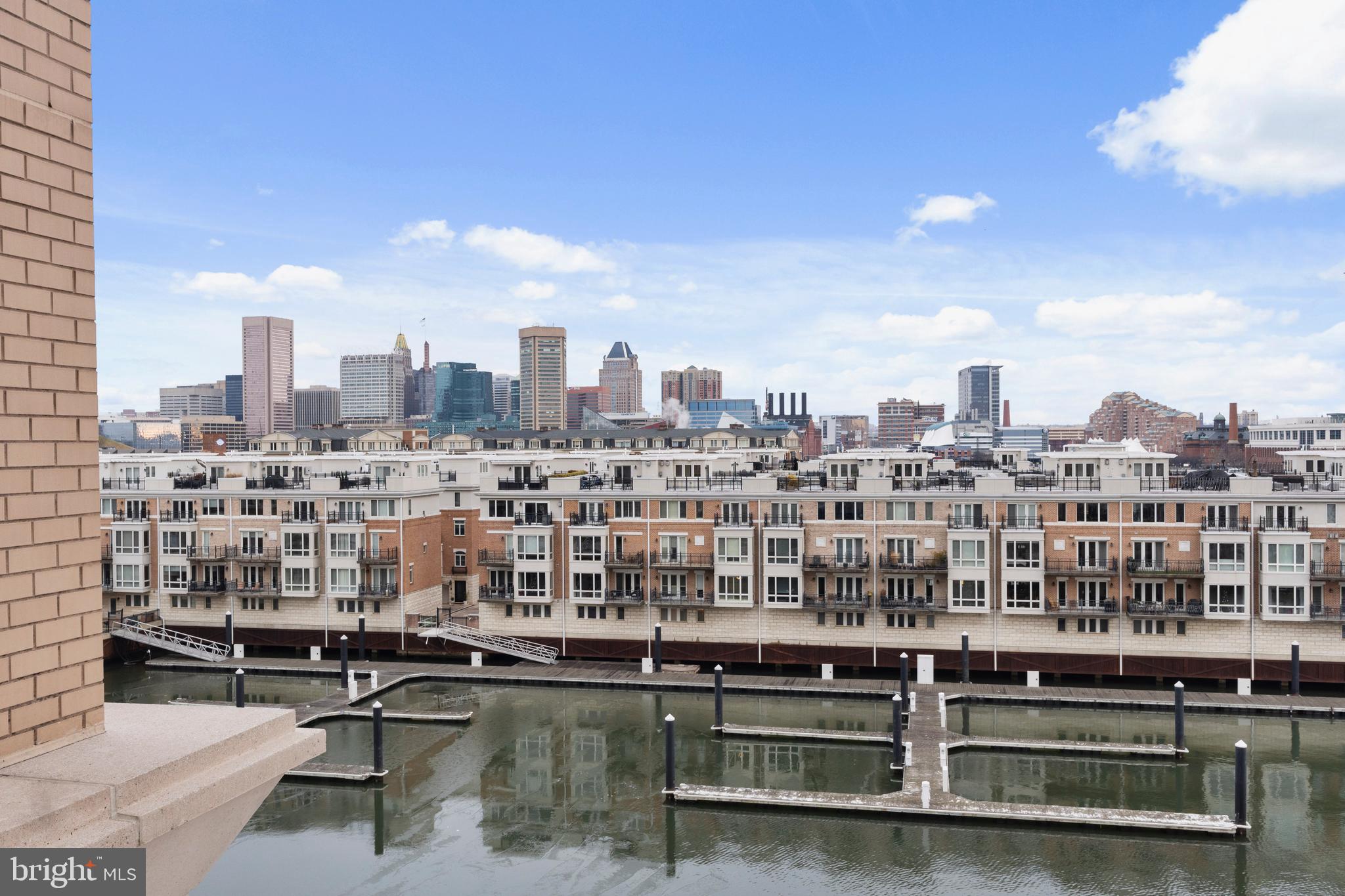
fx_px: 1121
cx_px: 672
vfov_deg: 43.6
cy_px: 448
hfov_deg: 61.9
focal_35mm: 30
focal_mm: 20
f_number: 8
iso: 320
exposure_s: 1/100
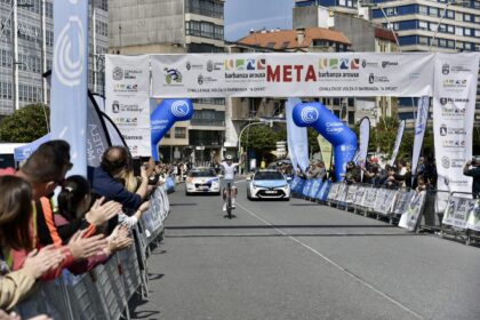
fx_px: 1000
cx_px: 240
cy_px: 160
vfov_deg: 18.2
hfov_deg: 27.0
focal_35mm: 75
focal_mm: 75
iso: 280
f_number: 5.6
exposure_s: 1/3200
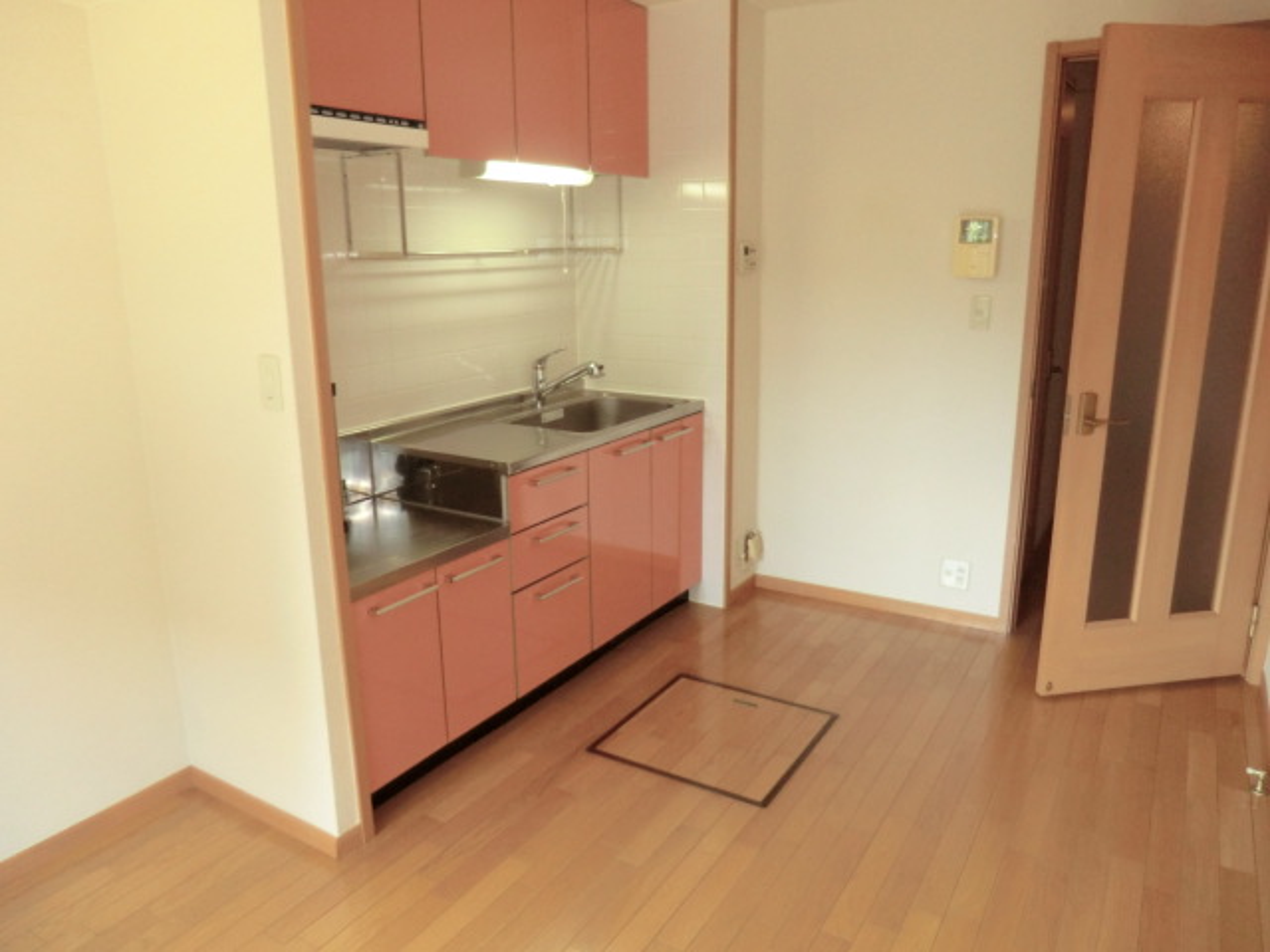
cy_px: 476
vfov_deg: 56.8
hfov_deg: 71.6
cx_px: 635
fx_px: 881
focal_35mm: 24
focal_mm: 4.3
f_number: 3.2
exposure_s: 1/60
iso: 320
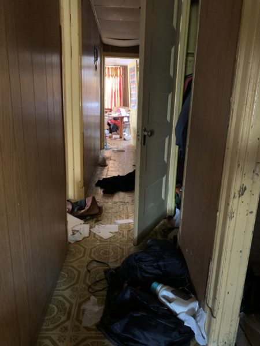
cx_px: 130
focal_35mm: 26
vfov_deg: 67.3
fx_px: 260
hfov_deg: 53.1
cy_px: 173
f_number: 1.8
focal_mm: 4.25
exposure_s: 1/25
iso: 800
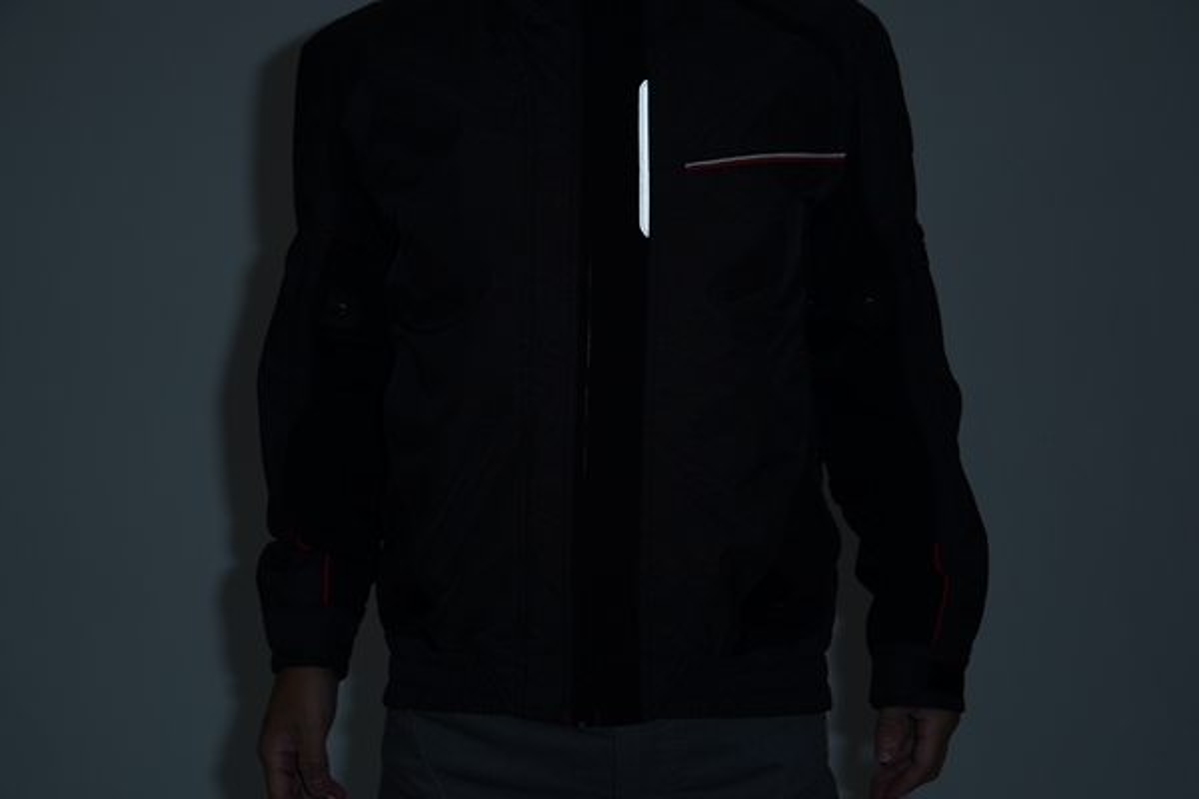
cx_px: 600
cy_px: 400
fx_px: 2331
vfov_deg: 19.5
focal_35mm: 70
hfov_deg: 28.8
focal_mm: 70
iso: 200
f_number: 7.1
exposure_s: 1/125
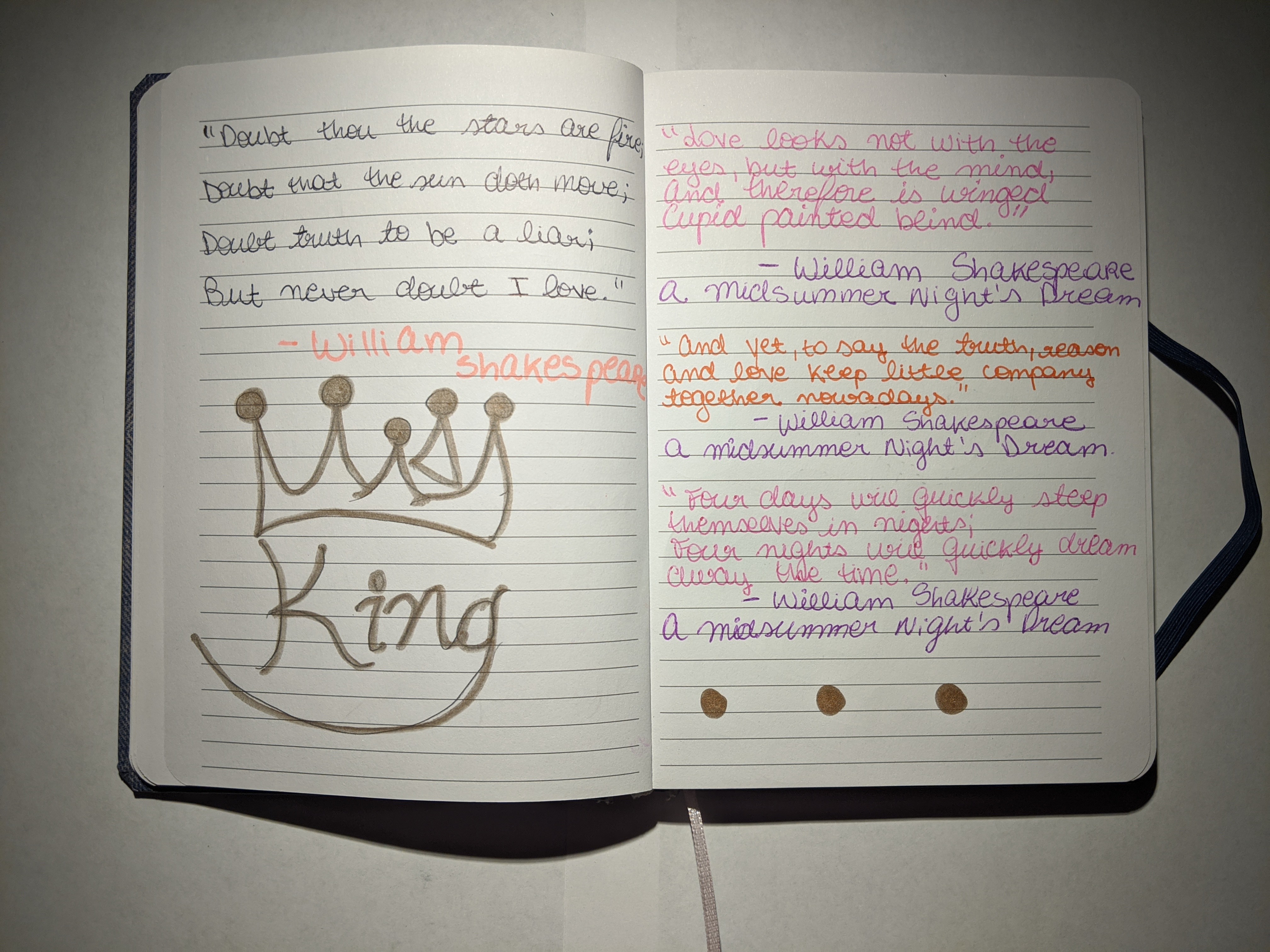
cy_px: 476
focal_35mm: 27
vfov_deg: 51.4
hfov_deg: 65.3
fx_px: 991
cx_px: 635
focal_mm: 4.44
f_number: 1.8
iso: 62
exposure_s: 1/316
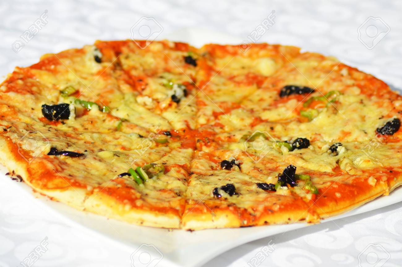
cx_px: 201
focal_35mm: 225
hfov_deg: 9.2
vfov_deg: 6.1
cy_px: 134
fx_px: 2510
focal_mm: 150
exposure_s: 1/2000
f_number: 5.6
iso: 180
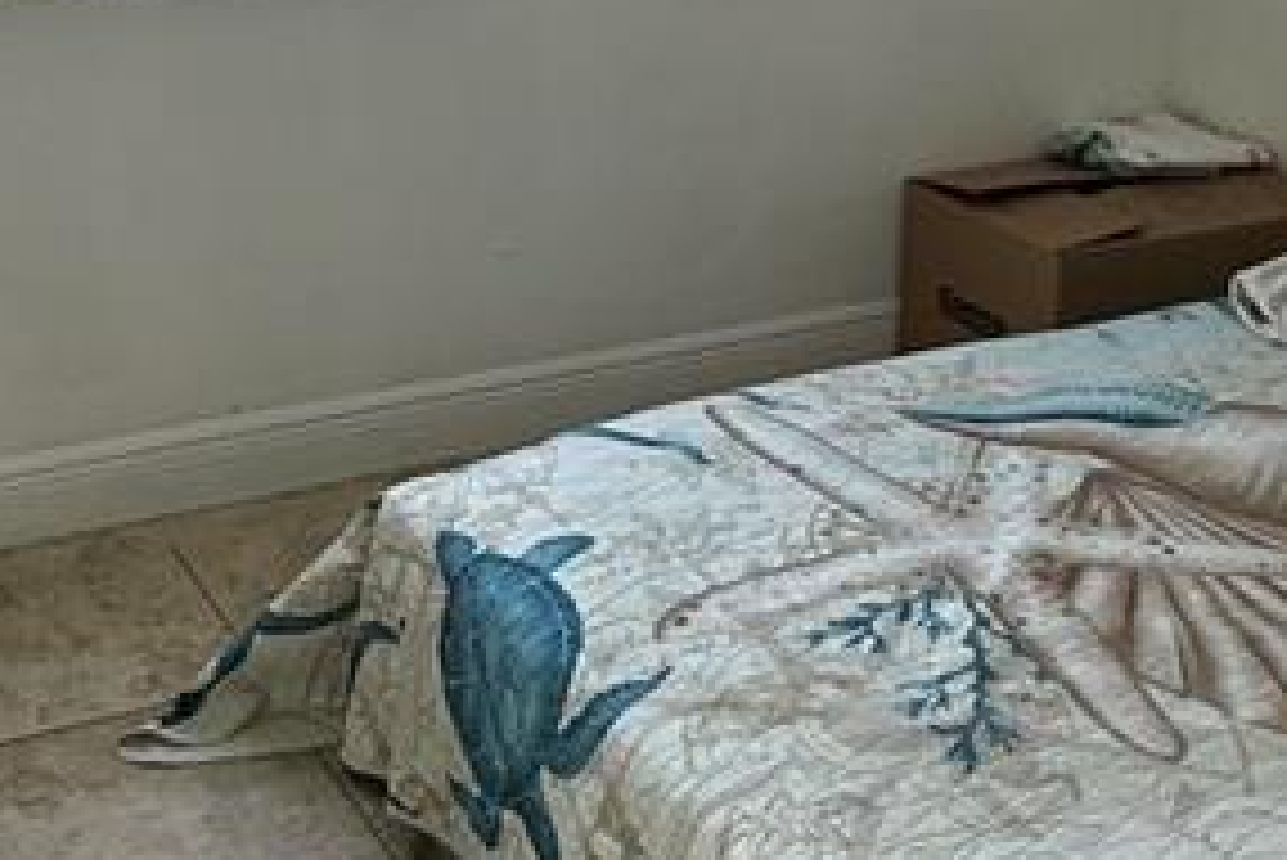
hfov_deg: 32.9
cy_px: -63
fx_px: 2182
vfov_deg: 21.3
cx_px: 639
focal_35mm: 61
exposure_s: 1/99
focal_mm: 2.22
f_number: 2.2
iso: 64
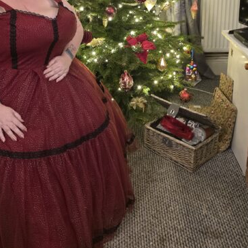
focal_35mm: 47
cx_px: 114
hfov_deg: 36.0
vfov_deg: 34.6
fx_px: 381
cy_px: 39
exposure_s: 1/31.8
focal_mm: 6.3
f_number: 1.7
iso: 800
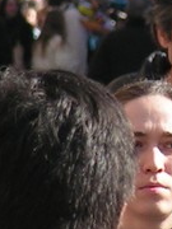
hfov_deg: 0.9
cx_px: 232
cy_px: -12
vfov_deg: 1.2
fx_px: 11090
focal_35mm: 1674
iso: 50
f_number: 4.5
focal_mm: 43.3
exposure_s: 1/250
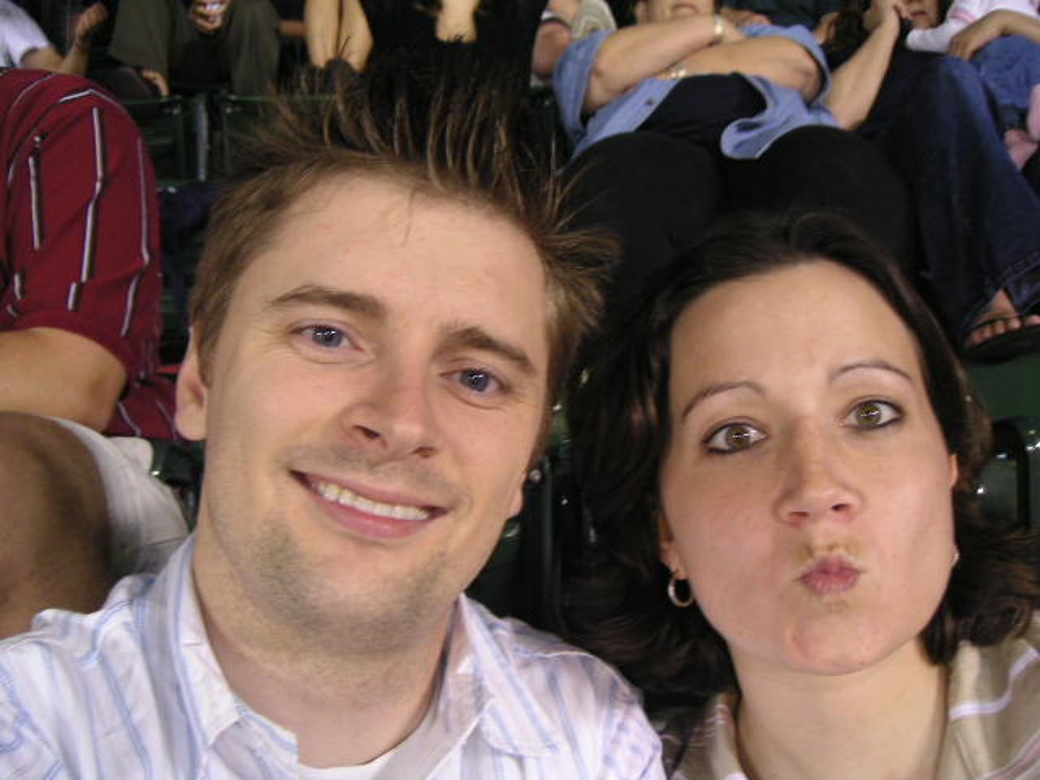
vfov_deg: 37.7
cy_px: 390
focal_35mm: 38
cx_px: 520
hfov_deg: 49.0
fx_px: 1142
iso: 100
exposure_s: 1/4
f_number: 2.8
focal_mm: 6
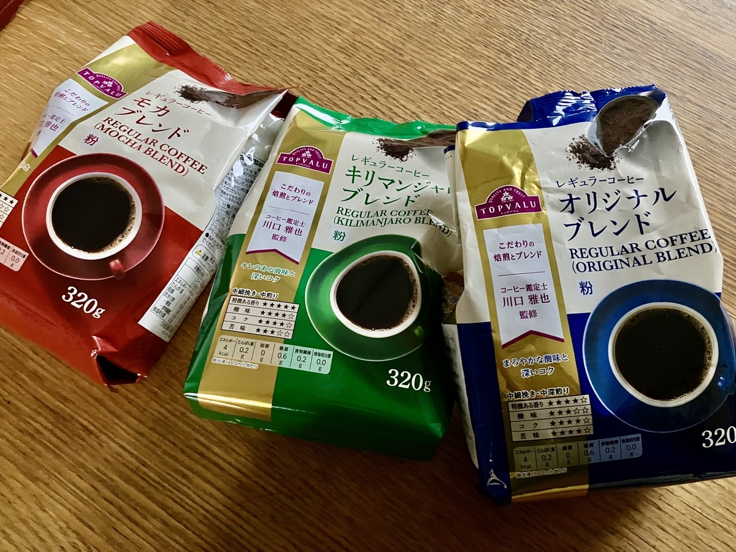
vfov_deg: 49.7
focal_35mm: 28
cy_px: 276
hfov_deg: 63.4
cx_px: 368
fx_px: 595
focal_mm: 3.99
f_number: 1.8
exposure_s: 1/30
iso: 640
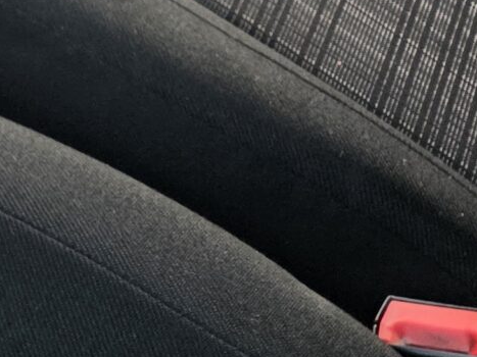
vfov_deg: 9.9
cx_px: -411
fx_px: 1736
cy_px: -585
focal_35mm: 126
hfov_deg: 13.8
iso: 200
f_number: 1.7
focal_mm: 6.25
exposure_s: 1/180
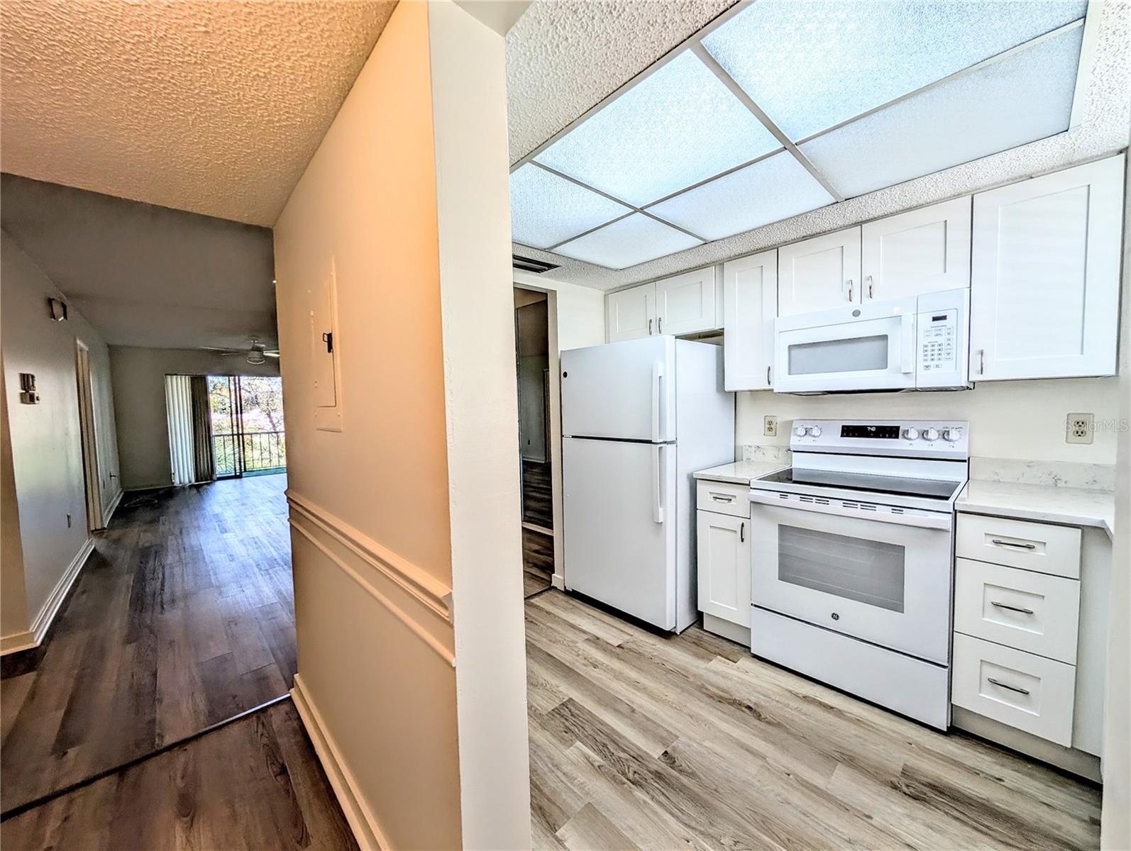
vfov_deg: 94.6
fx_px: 393
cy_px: 426
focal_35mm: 12
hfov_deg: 110.5
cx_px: 566
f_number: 1.7
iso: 35
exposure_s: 1/164
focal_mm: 2.02
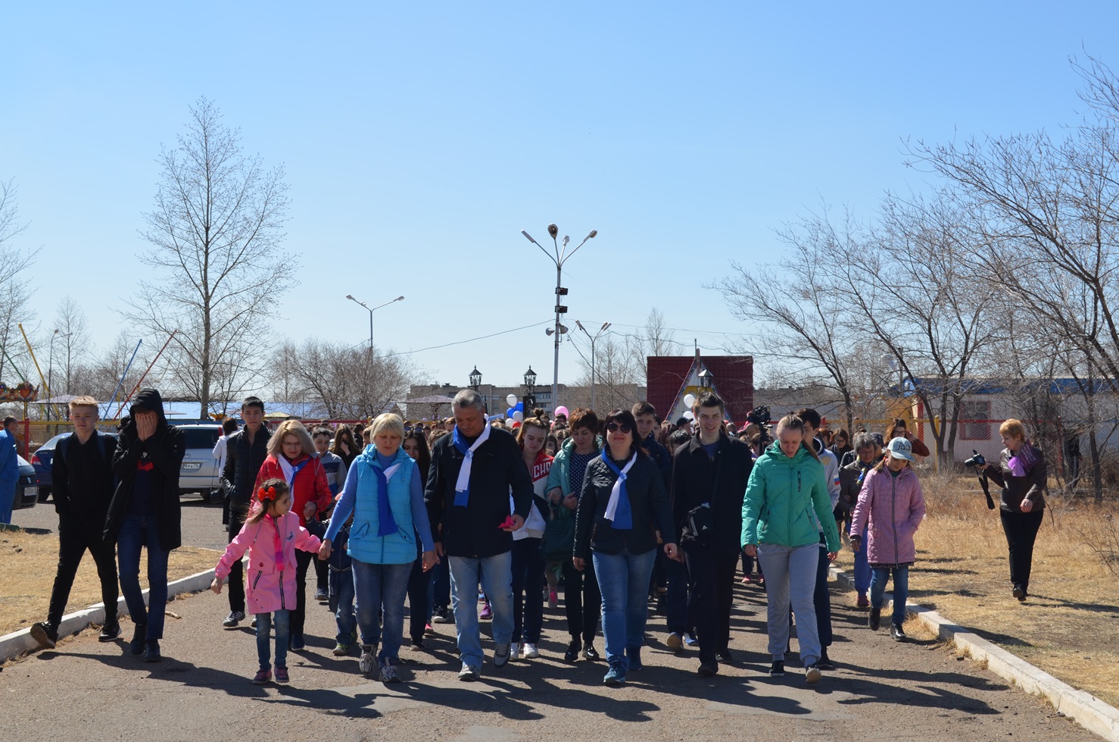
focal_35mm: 52
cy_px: 371
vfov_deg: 25.6
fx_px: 1629
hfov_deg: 37.9
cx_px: 560
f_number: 10
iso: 100
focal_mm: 35
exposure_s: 1/200
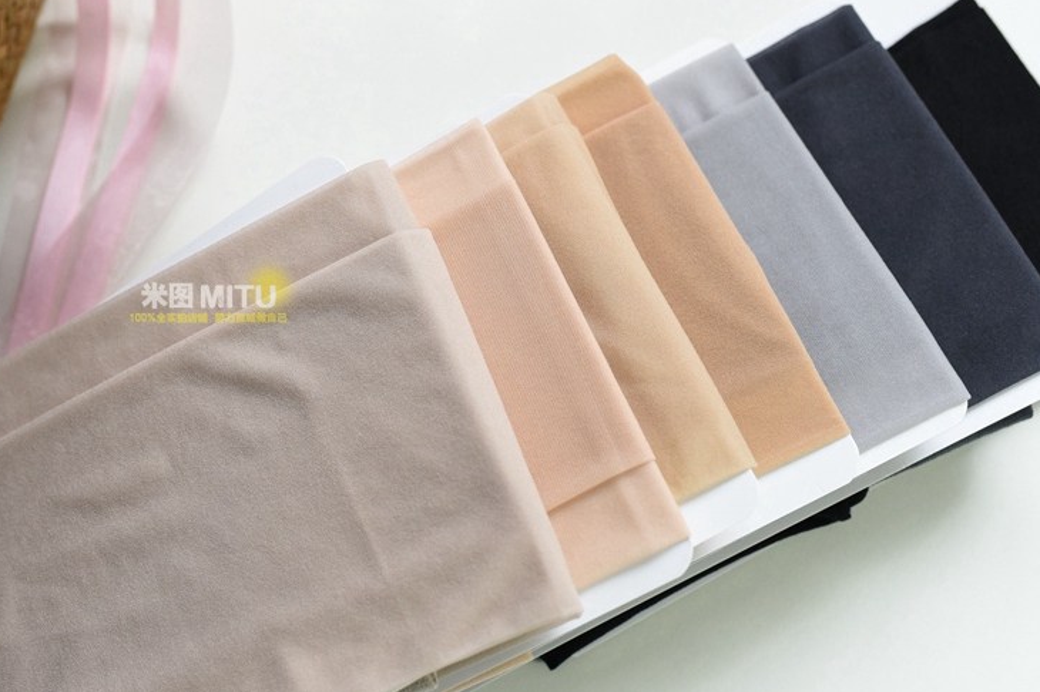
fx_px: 1039
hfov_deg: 53.2
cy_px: 340
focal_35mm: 36
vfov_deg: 36.8
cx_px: 514
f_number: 4.5
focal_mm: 35
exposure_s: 1/320
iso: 1000
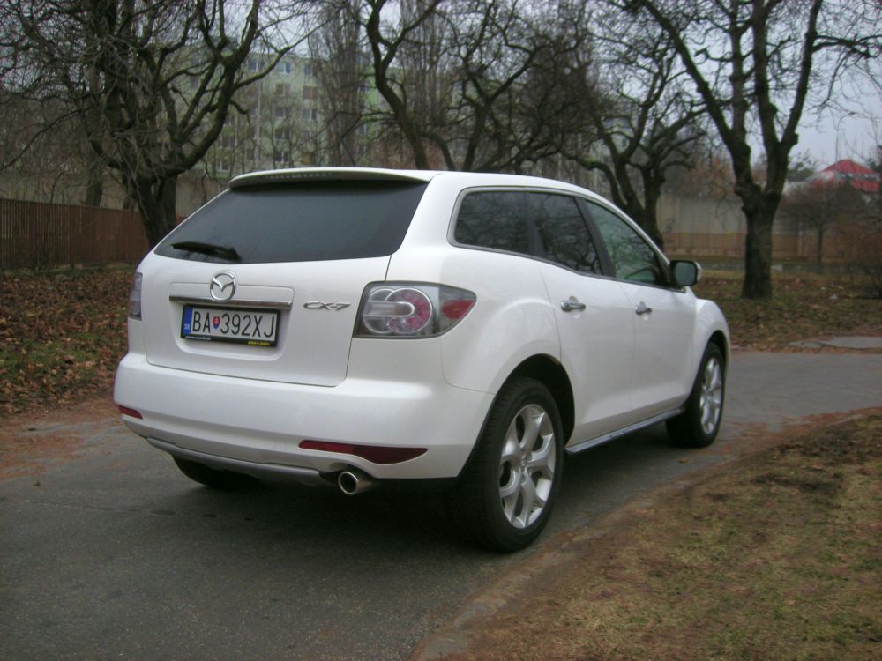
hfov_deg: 52.6
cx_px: 441
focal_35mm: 35
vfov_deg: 40.7
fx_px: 892
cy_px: 330
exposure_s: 1/93.1
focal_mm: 5.7
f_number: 2.8
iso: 64
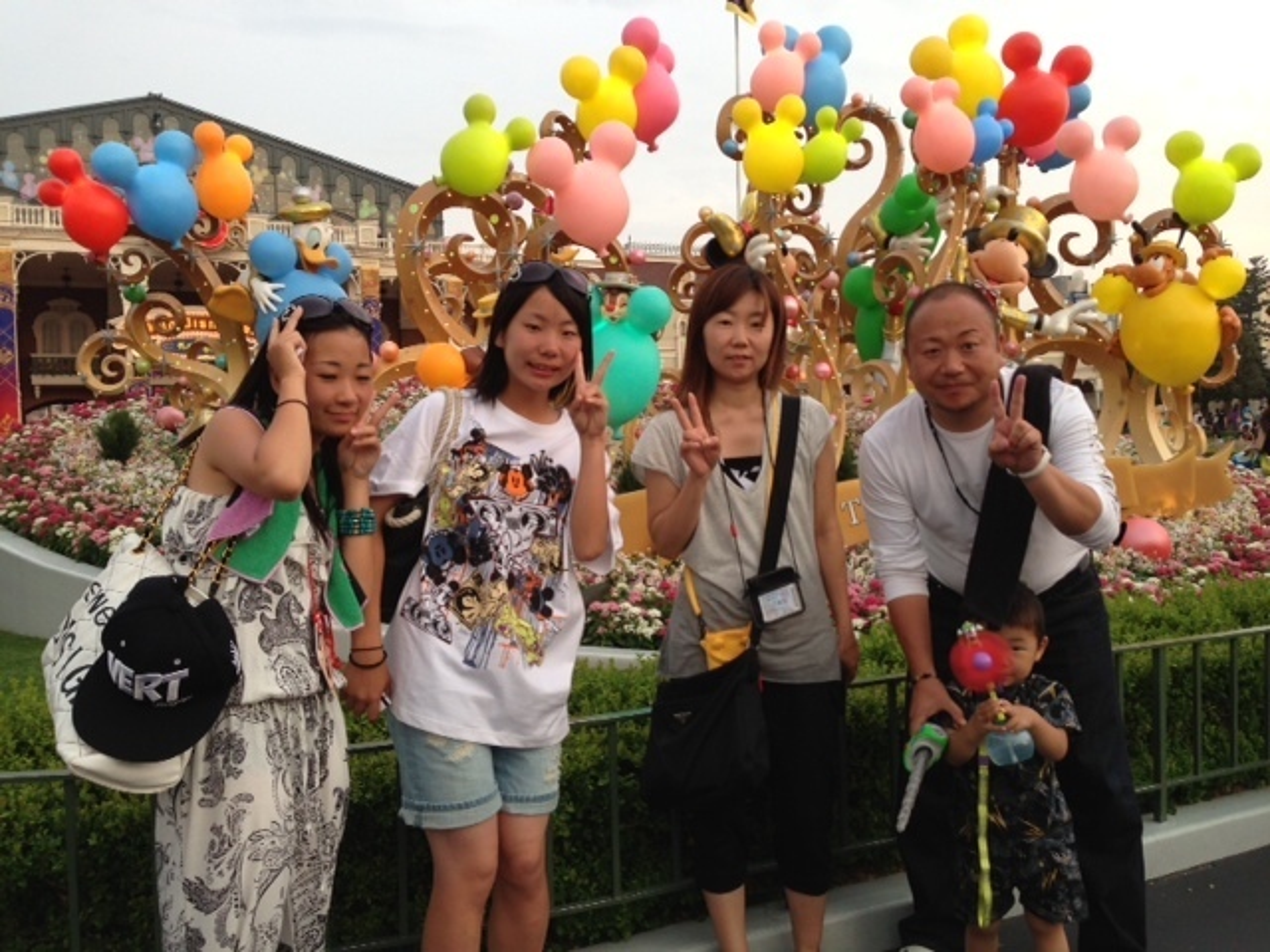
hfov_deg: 55.4
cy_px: 476
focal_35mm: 33
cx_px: 635
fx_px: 1211
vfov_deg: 42.9
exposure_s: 1/120
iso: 64
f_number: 2.4
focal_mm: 4.13
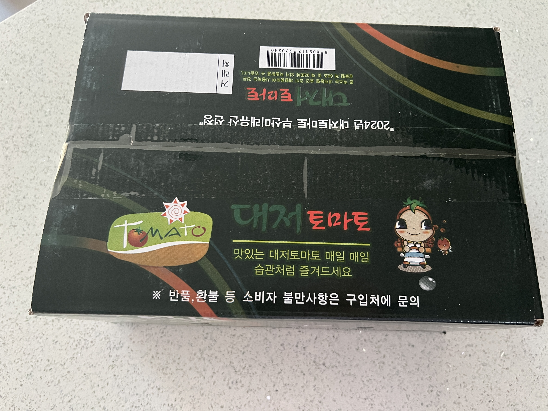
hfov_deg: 67.3
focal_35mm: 26
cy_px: 206
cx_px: 274
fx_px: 412
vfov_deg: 53.1
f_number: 1.5
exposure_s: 1/57
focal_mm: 5.7
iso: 500
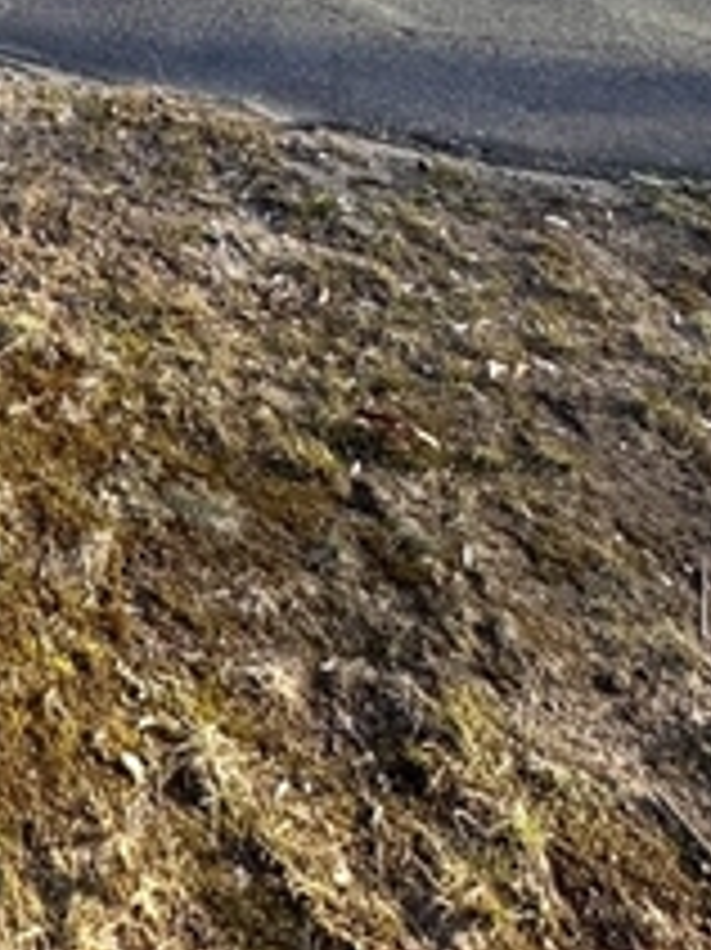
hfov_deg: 24.1
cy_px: -648
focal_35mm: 51
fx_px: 1398
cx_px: -274
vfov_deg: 23.9
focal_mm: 2.22
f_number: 2.2
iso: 40
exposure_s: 1/337
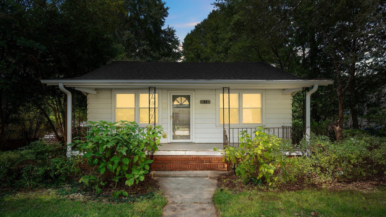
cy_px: 127
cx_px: 193
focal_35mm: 19
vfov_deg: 58.0
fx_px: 194
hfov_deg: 89.6
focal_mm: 18
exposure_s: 1/80
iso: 250
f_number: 9
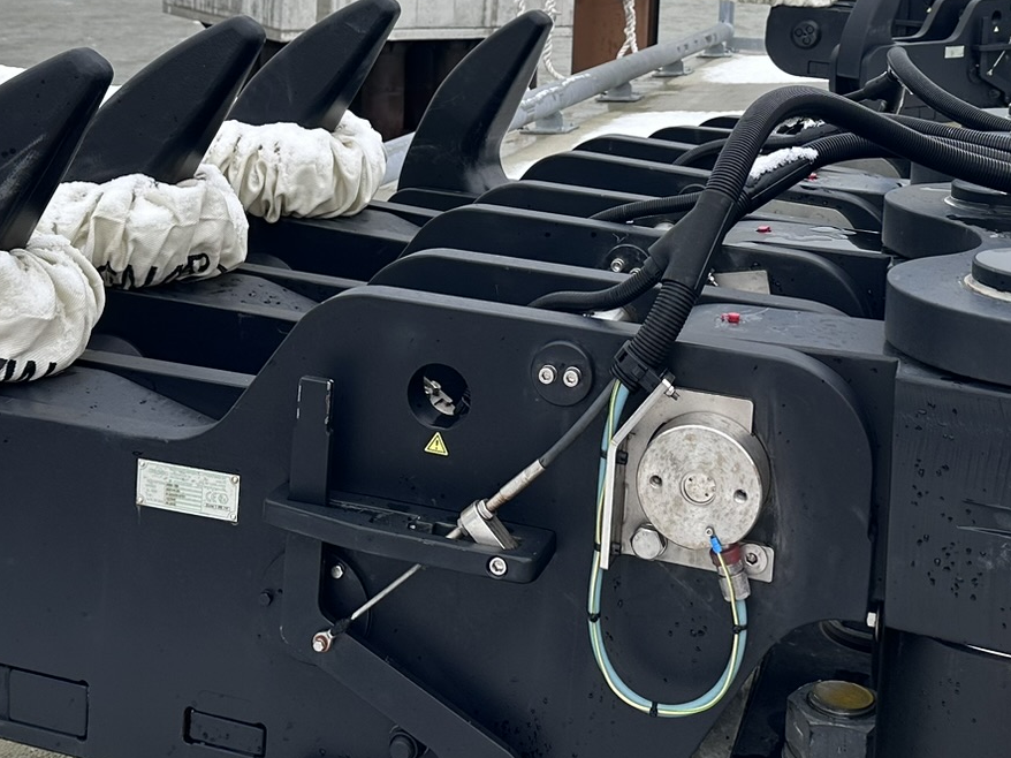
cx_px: 518
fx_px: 1635
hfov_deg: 34.4
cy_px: 82
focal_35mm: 56
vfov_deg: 25.3
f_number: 1.78
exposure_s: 1/623
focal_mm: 6.86
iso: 80
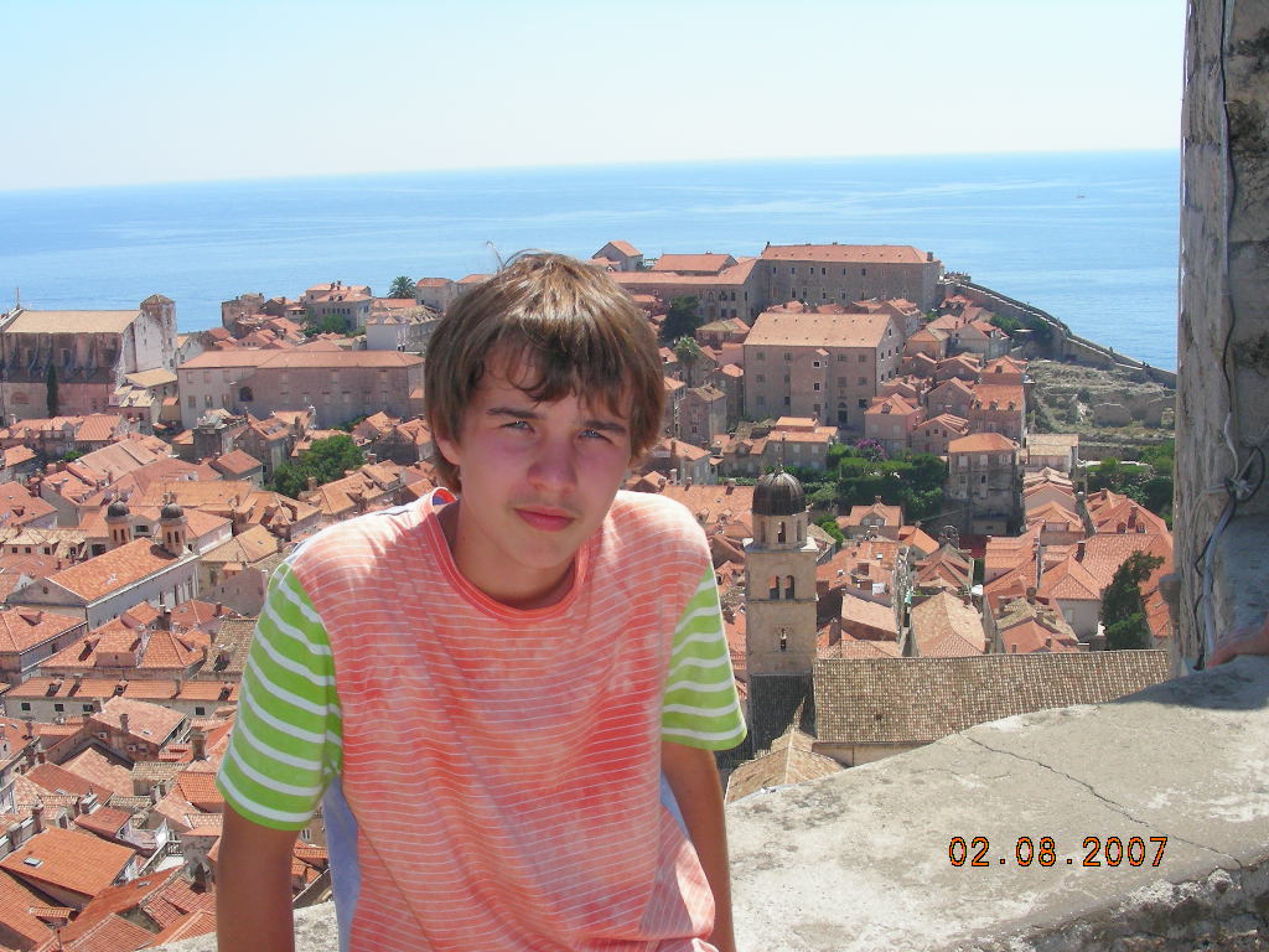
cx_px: 634
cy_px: 476
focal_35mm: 44
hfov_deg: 42.9
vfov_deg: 32.9
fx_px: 1613
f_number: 5.6
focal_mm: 7.4
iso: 50
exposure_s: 1/344
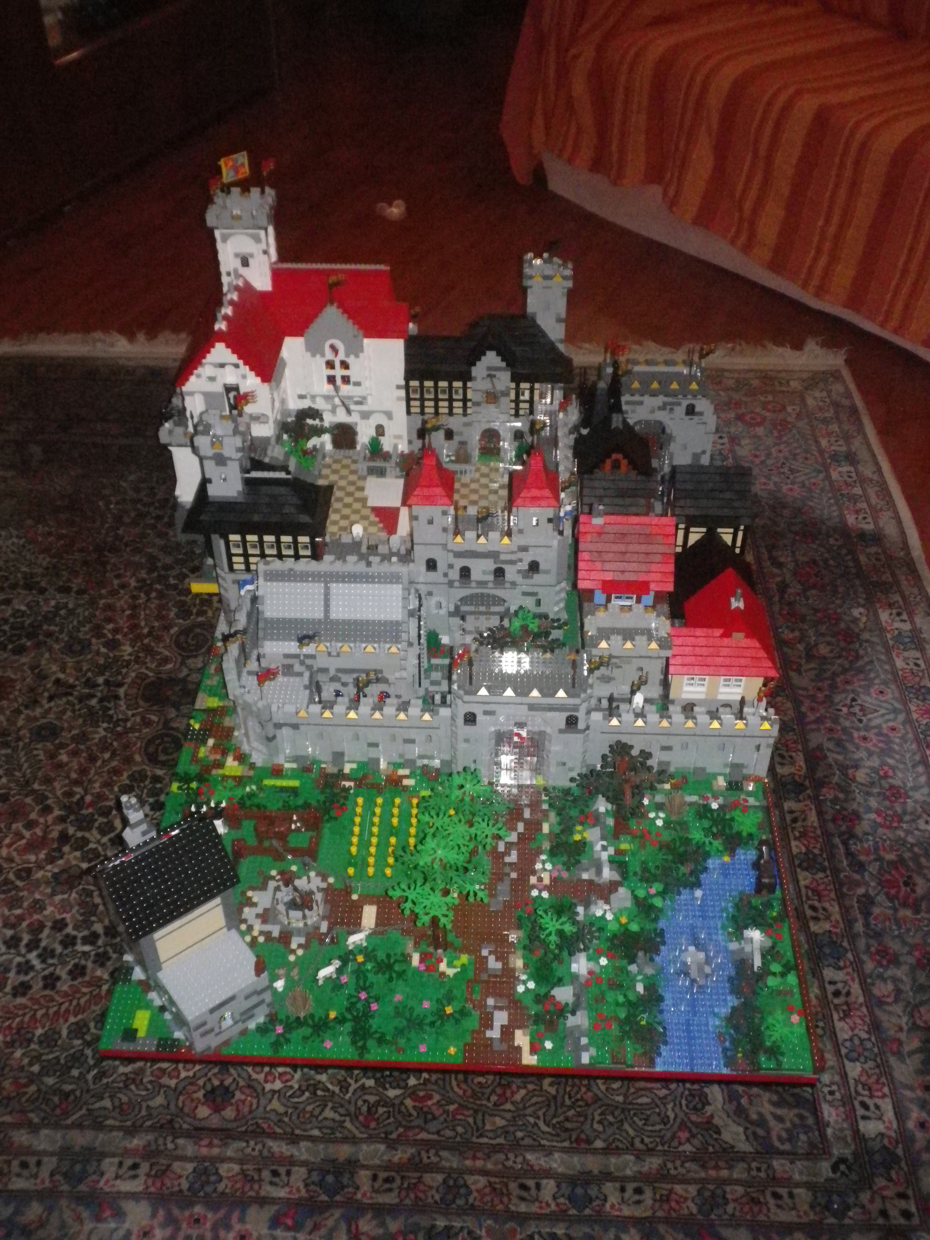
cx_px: 465
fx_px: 1254
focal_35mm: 35
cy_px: 620
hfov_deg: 40.7
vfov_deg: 52.6
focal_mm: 6.36
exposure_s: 1/50
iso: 800
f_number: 3.9
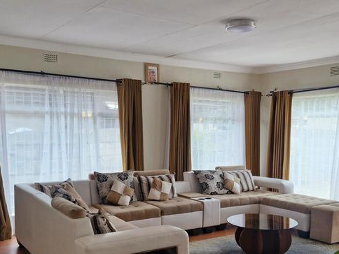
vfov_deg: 37.5
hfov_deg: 49.0
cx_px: 165
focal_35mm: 38
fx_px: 372
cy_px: 155
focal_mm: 5.54
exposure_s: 1/100
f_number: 1.8
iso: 160
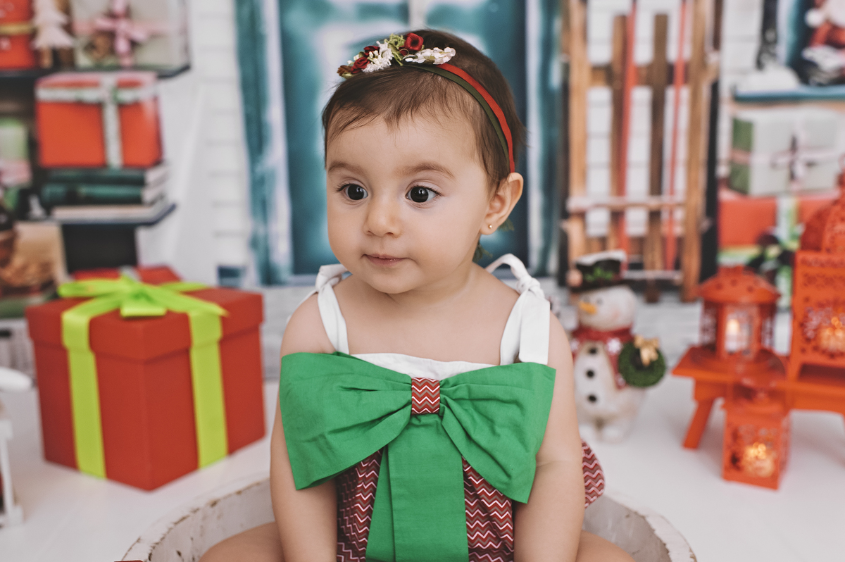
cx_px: 422
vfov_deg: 37.8
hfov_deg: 54.5
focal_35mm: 35
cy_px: 281
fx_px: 821
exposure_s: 1/200
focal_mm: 35
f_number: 4
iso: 640
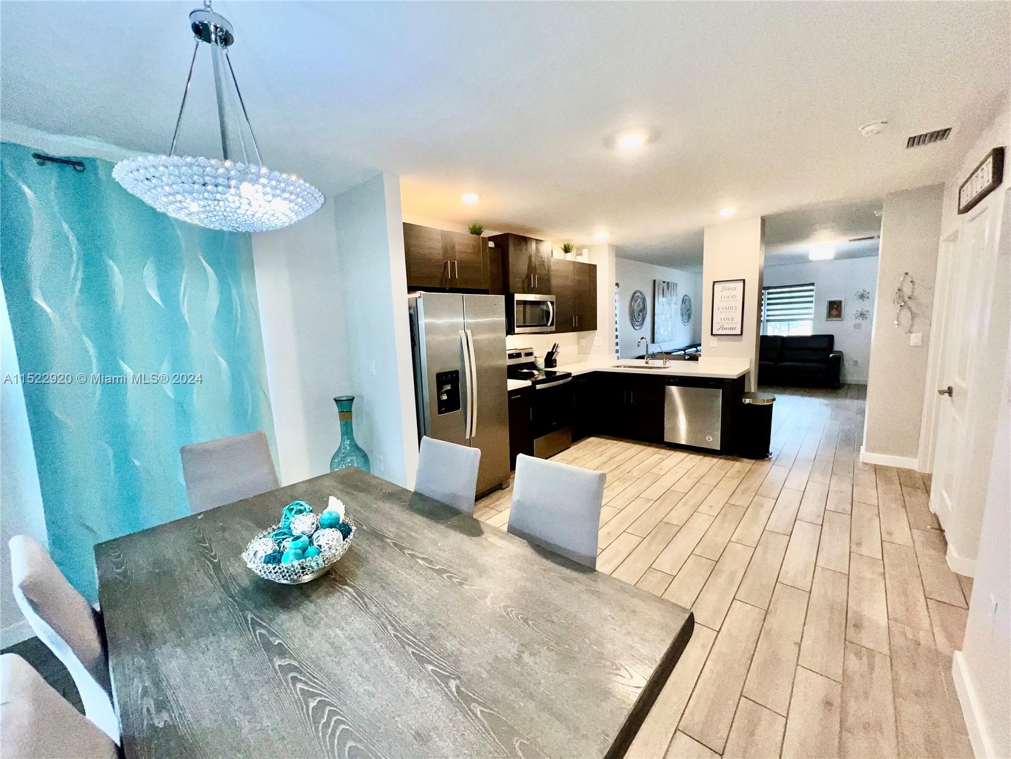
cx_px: 506
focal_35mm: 13
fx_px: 380
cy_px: 380
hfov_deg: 106.2
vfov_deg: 89.9
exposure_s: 1/60
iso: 80
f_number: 1.8
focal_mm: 1.57
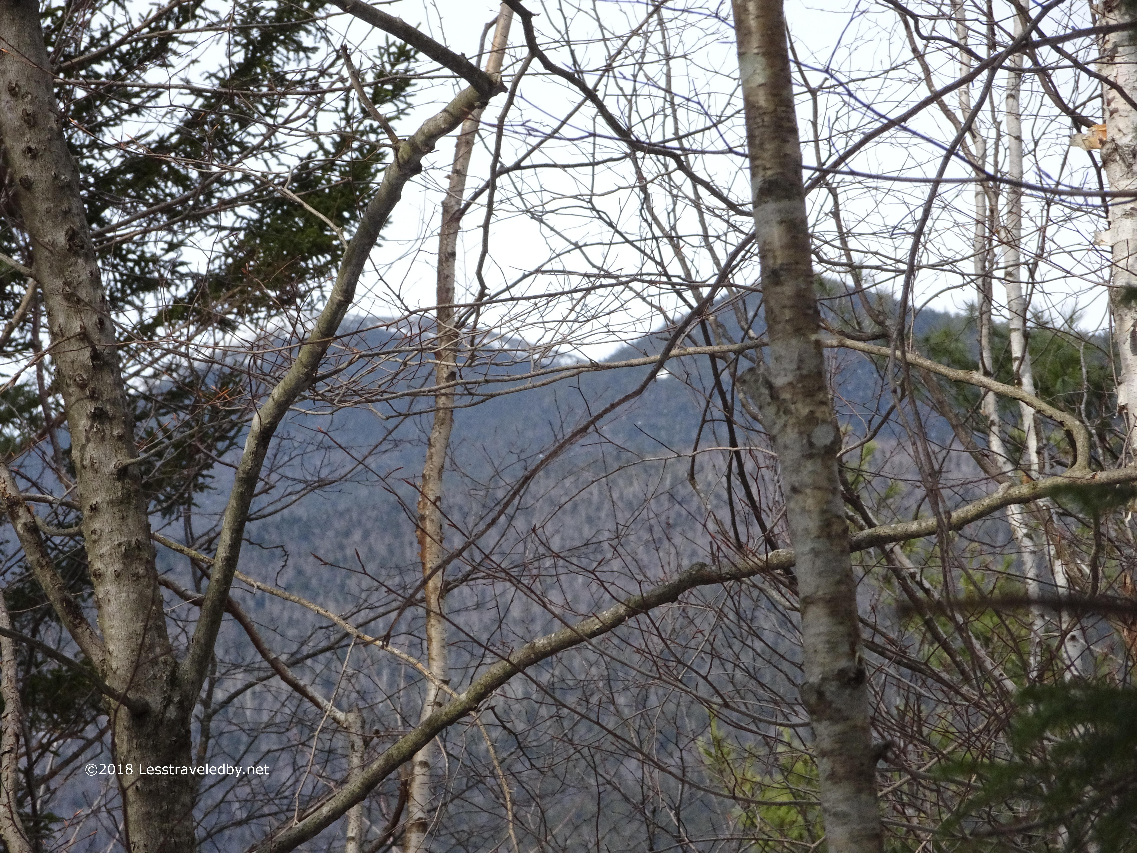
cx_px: 568
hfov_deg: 8.0
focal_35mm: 247
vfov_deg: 6.0
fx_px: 8113
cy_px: 426
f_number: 6.3
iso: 125
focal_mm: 42.14
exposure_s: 1/250
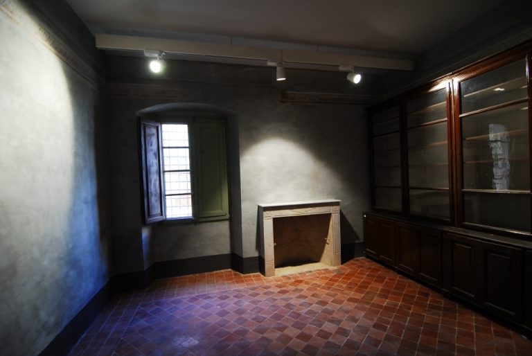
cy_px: 178
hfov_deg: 94.9
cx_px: 266
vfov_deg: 72.2
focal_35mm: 16
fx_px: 244
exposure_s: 1/15
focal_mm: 11
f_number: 2.8
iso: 100
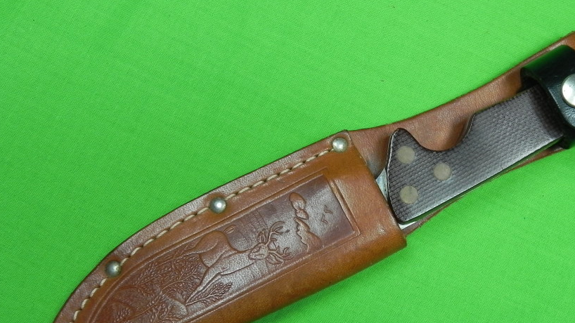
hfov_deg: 45.1
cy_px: 193
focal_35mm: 45
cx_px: 355
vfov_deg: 26.5
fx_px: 686
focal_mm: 5.9
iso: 160
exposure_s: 1/93
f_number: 3.5
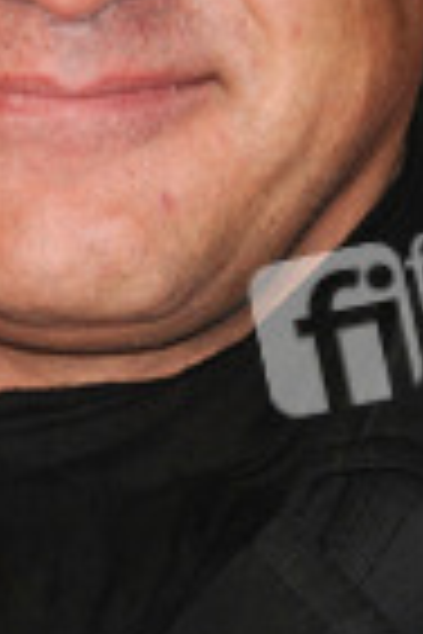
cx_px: 74
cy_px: 85
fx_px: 12362
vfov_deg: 2.9
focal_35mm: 701
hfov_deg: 2.0
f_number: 4.5
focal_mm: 165
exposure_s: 1/200
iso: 320
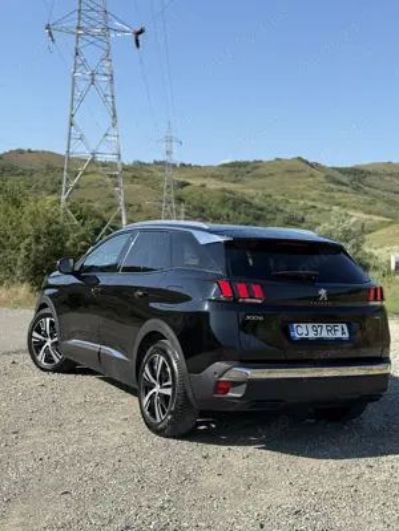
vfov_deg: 39.7
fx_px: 738
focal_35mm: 48
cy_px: 266
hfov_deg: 30.3
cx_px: 200
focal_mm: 6.76
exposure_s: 1/3534
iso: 64
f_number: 1.78
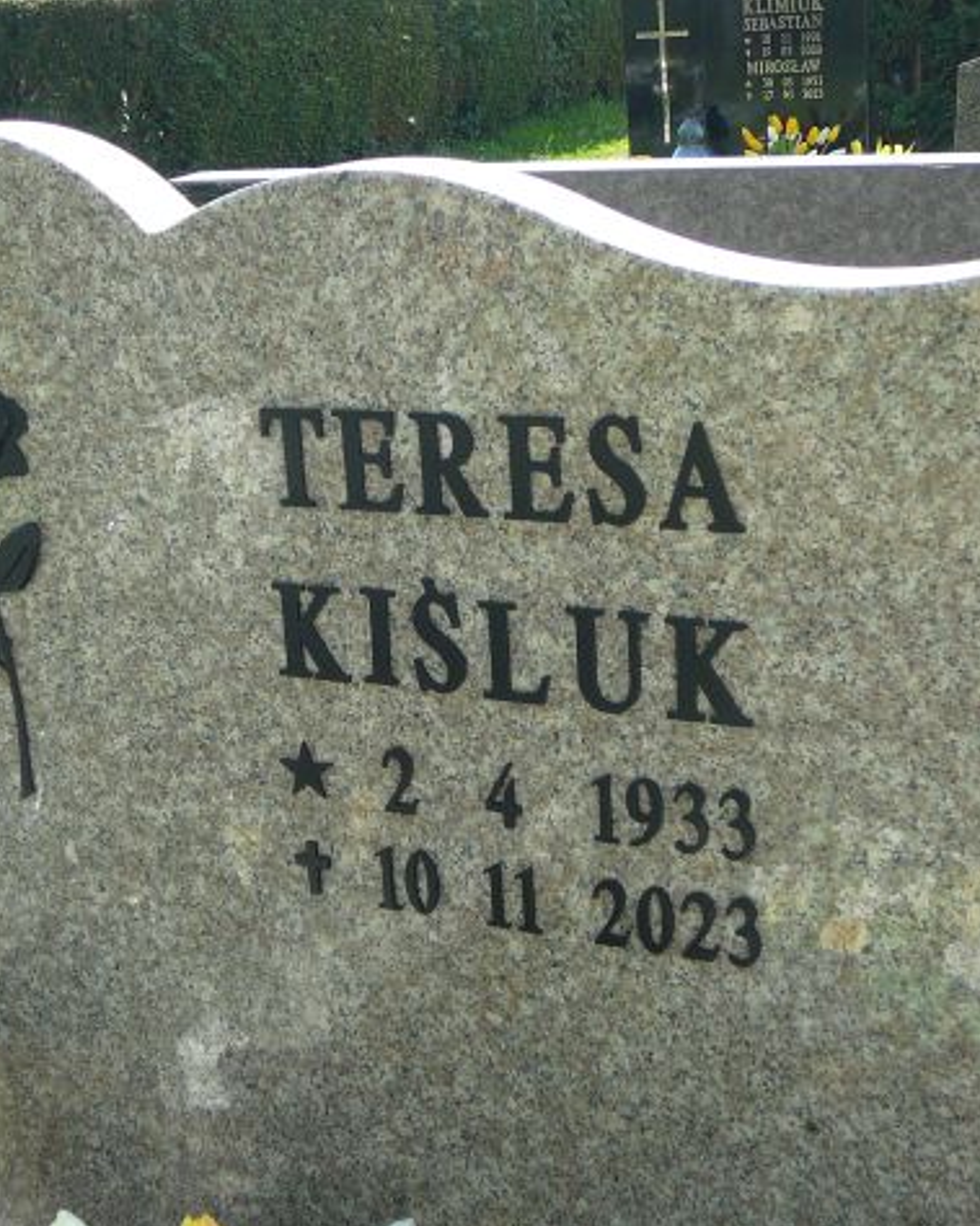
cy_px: 618
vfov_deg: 34.8
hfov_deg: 28.1
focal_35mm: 54
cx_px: 465
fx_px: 1958
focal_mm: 6.1
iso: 80
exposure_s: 1/250
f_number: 3.1
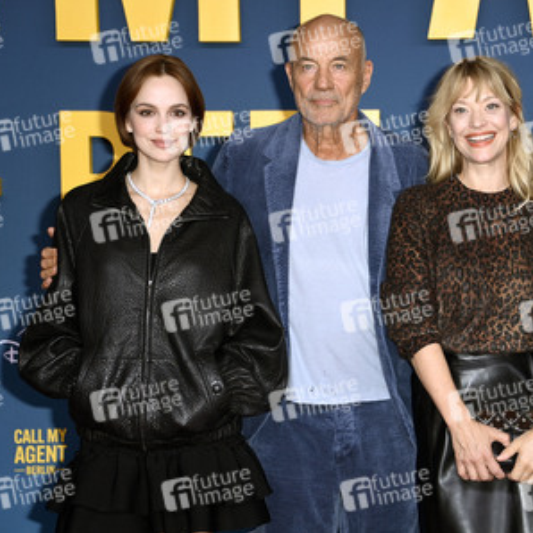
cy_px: 266
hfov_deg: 12.9
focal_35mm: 135
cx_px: 339
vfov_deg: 12.9
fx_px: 2352
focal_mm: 105
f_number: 5.6
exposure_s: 1/200
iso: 800
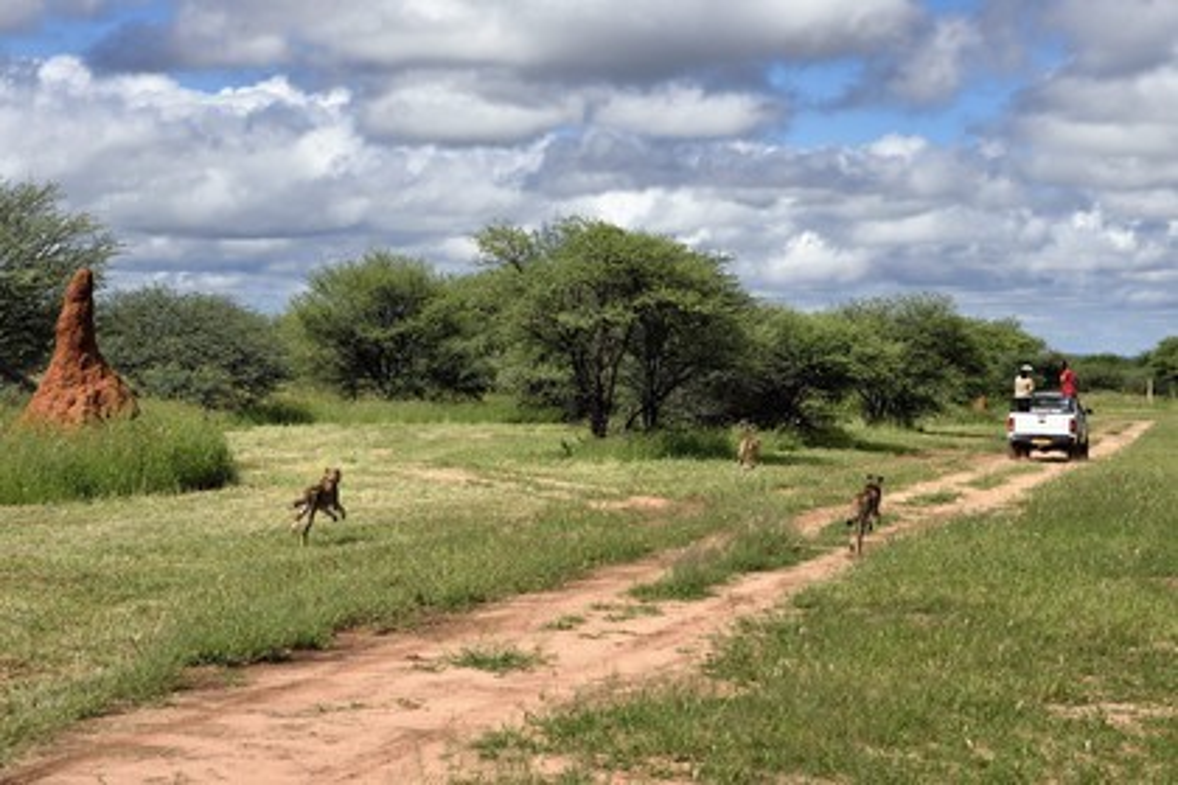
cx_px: 589
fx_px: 2454
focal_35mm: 75
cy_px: 392
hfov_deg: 27.0
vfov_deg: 18.2
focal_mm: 75
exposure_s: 1/640
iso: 400
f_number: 13
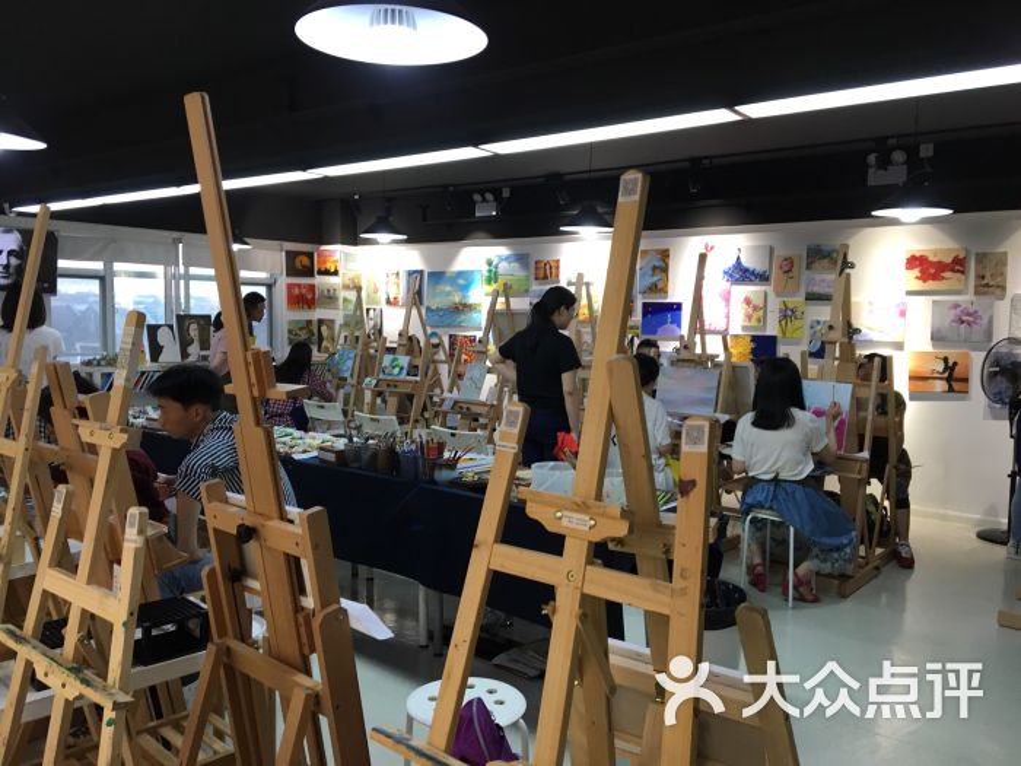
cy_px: 383
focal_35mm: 29
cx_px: 510
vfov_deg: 48.2
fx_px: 855
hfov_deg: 61.7
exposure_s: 1/33
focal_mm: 4.15
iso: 40
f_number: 2.2
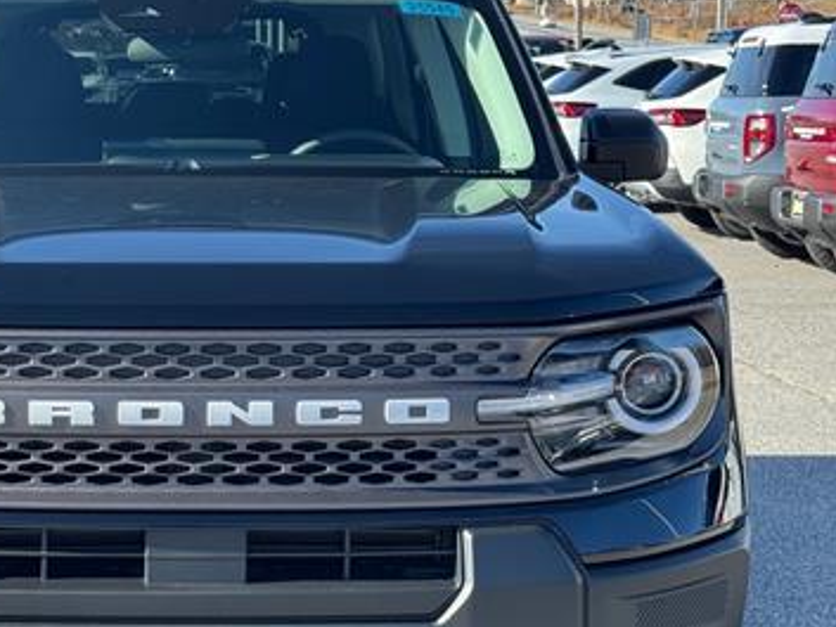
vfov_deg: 17.0
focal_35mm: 87
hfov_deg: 22.3
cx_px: 194
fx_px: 2102
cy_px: 402
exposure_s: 1/1263
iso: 64
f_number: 1.78
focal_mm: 6.76
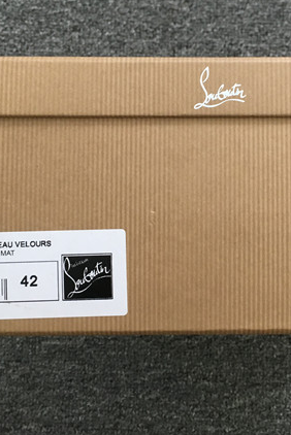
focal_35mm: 50
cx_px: 217
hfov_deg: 26.7
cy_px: 191
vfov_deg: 39.5
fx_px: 605
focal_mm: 4.15
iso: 125
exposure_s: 1/33
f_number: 2.2
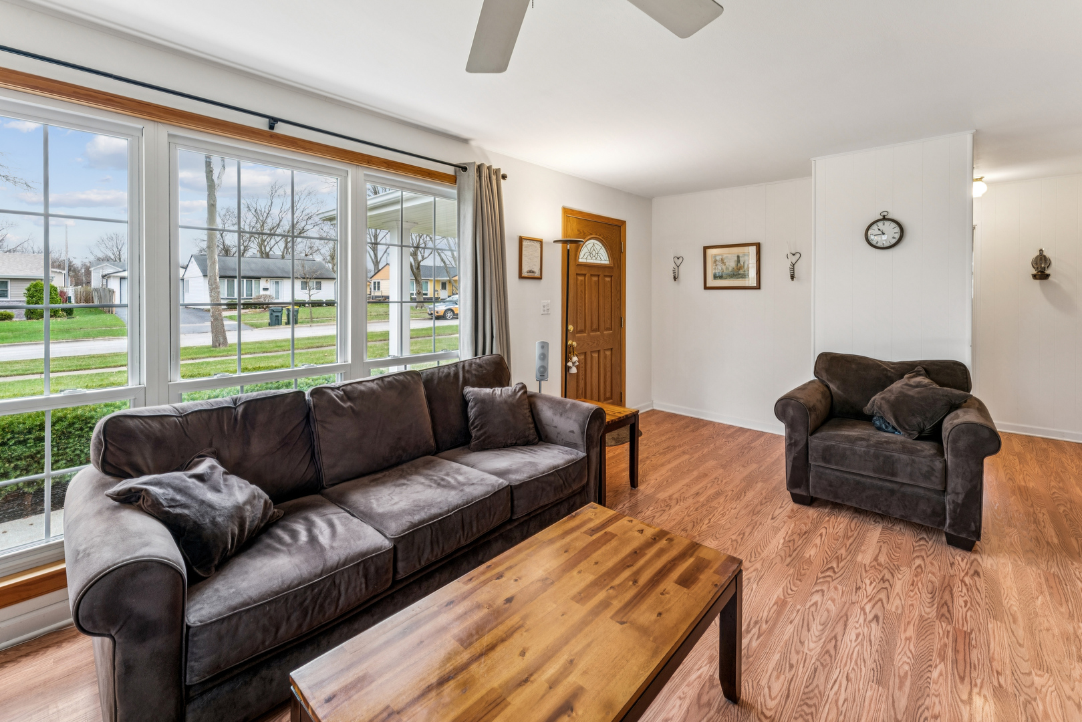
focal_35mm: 14
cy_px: 361
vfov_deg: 81.2
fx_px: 421
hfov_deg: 104.2
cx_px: 541
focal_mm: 14
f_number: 13
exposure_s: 1/6
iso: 400
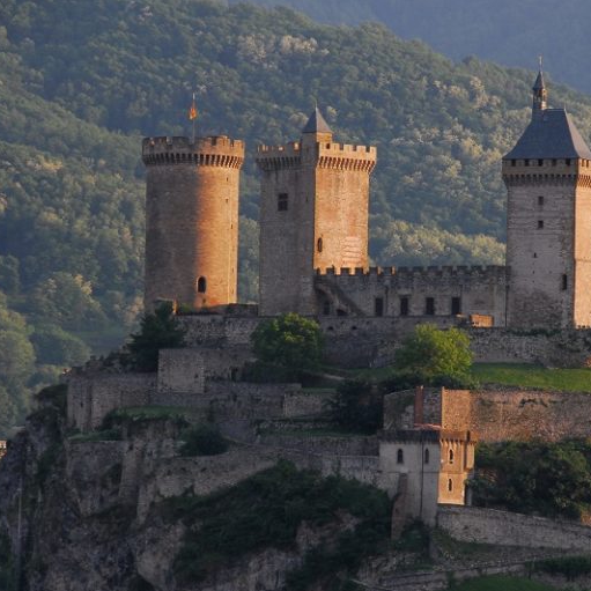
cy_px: 295
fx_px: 6297
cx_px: 396
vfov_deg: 5.4
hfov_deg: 5.4
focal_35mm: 326
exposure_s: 1/160
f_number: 8
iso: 400
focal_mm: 170
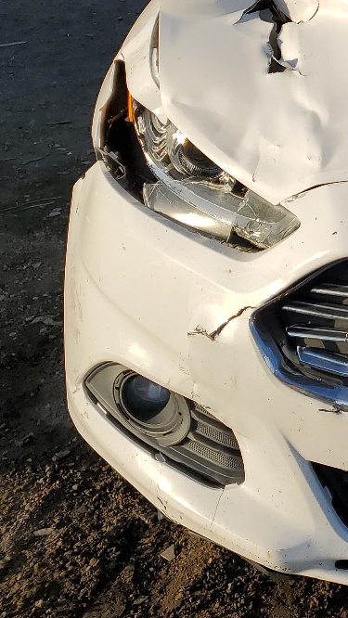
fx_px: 1115
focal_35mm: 68
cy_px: 137
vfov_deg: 30.4
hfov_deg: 15.9
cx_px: 557
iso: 50
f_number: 1.5
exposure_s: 1/2500
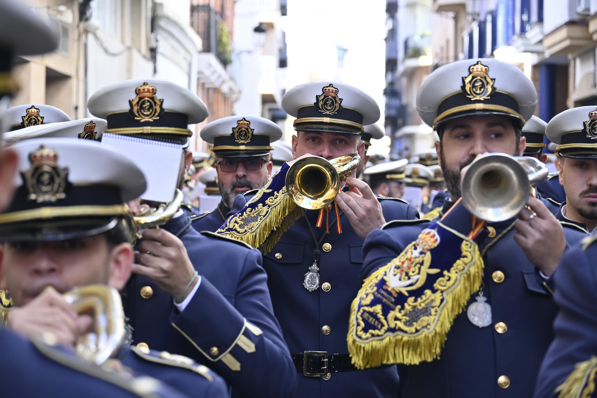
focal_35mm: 118
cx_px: 298
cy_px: 199
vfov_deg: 11.6
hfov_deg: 17.3
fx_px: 1965
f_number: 4.8
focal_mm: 79
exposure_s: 1/200
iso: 400
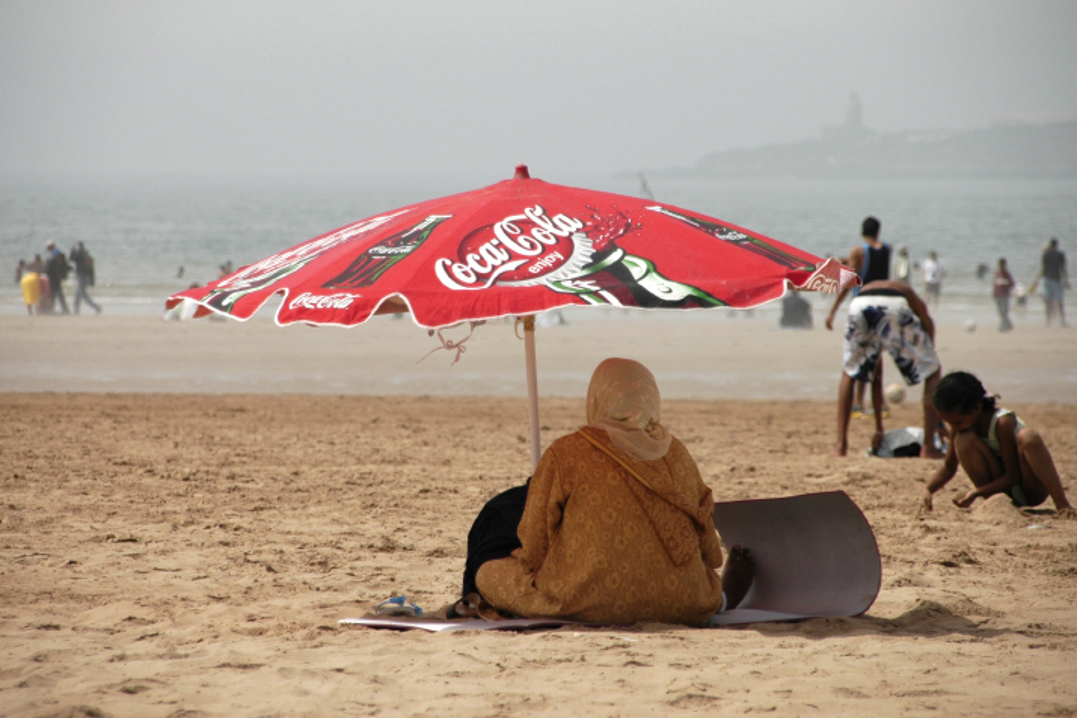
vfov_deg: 6.1
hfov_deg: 9.1
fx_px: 6777
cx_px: 526
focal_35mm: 227
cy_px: 320
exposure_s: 1/1600
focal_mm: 135
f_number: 6
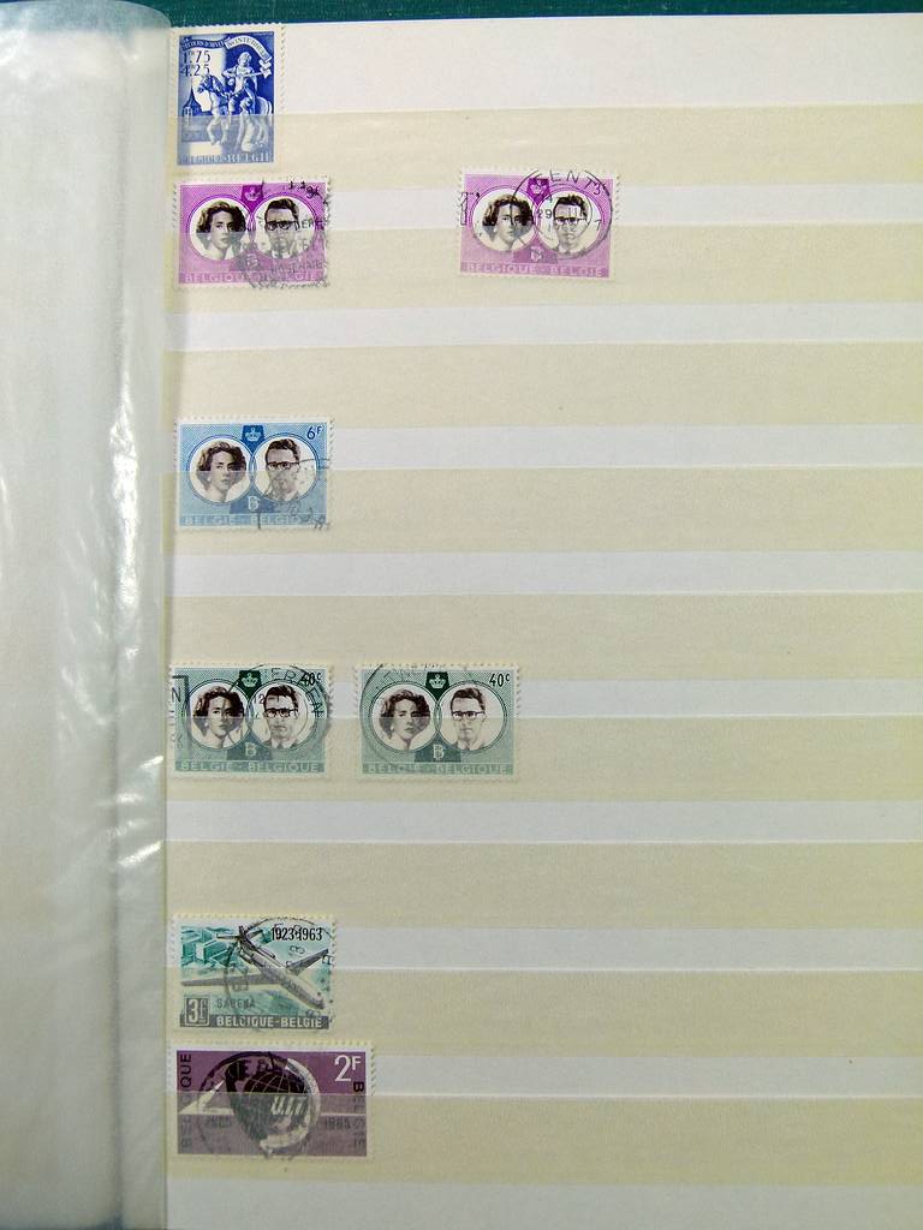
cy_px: 615
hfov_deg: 41.8
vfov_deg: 54.0
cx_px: 462
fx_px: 1209
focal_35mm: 34
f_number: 4
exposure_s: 1/125
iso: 100
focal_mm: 6.2
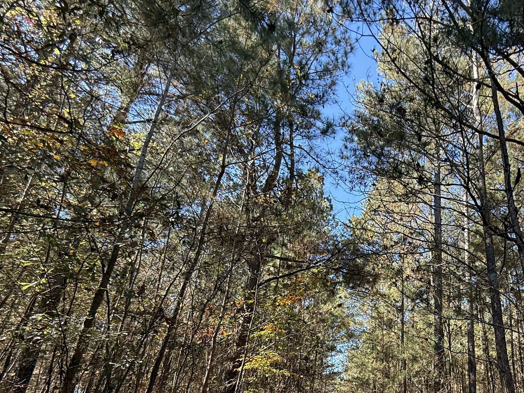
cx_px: 399
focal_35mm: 24
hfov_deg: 66.7
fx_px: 363
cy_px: 316
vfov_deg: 53.0
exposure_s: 1/178
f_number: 2.2
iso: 64
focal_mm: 2.22
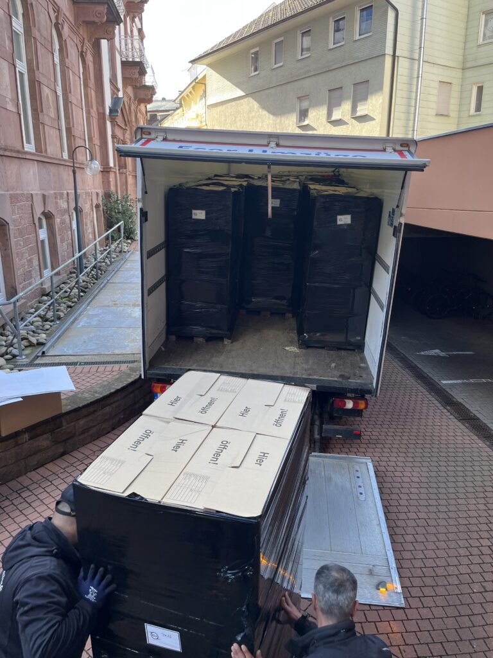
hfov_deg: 53.1
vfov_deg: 67.3
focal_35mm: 26
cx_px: 246
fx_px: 494
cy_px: 329
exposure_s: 1/149
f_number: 1.6
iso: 32
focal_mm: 5.1
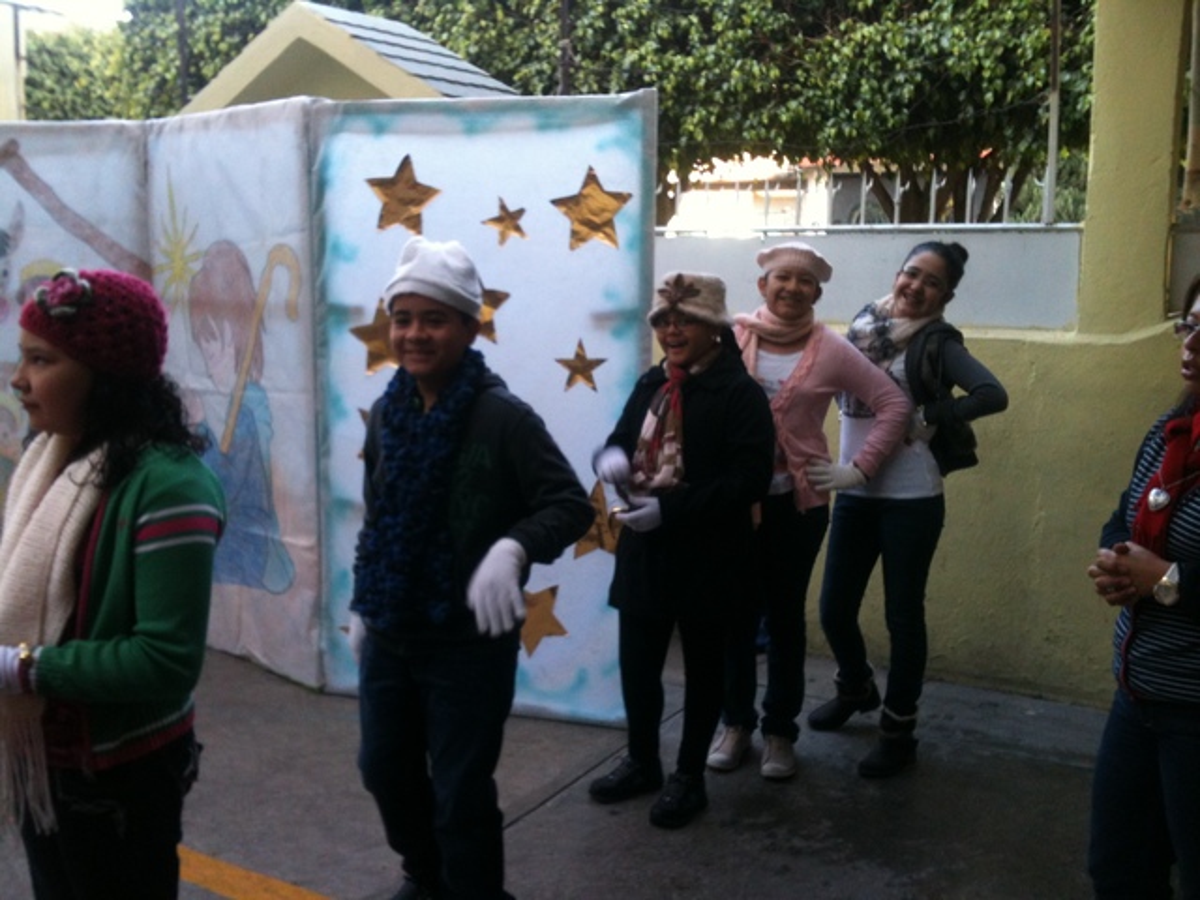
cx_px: 600
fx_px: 1213
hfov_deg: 52.6
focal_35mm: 35
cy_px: 450
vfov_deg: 40.7
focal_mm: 3.85
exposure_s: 1/40
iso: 80
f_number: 2.8
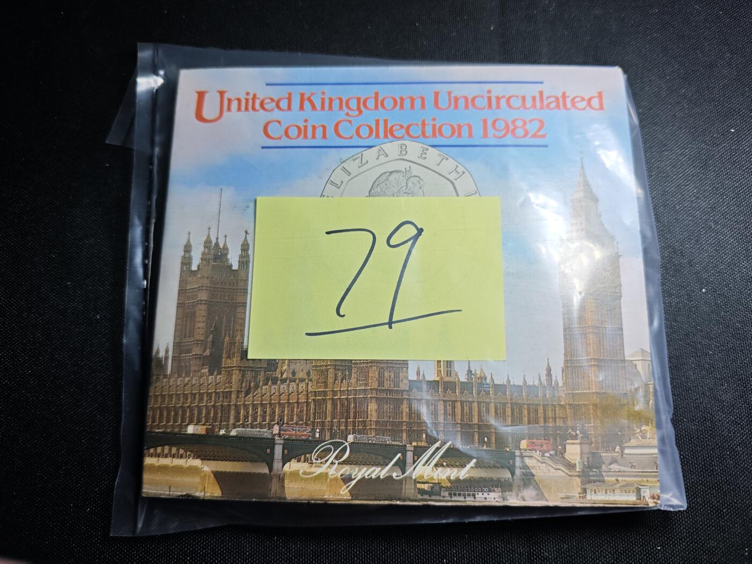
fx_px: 521
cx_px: 376
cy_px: 282
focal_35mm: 24
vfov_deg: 56.8
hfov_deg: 71.6
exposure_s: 1/100
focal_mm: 5.84
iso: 50
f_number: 1.6
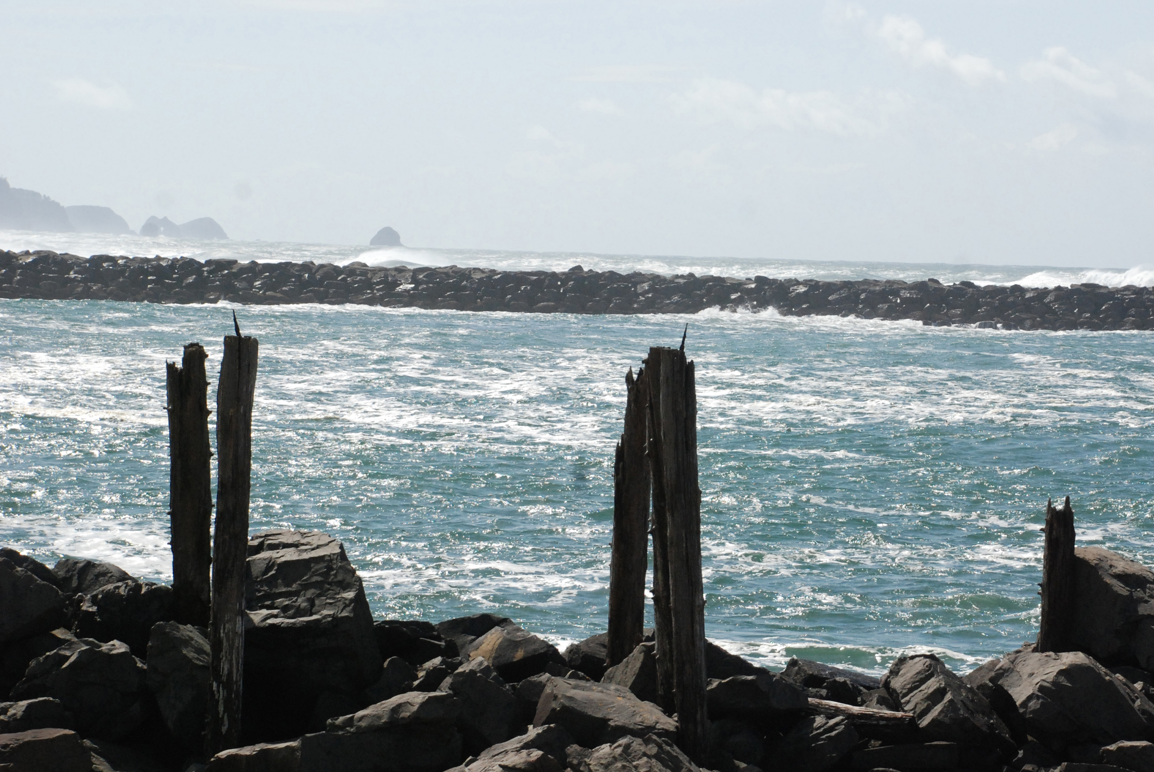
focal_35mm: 123
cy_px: 419
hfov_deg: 16.6
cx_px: 729
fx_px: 3948
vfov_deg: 11.2
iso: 640
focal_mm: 62
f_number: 10
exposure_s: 1/1600
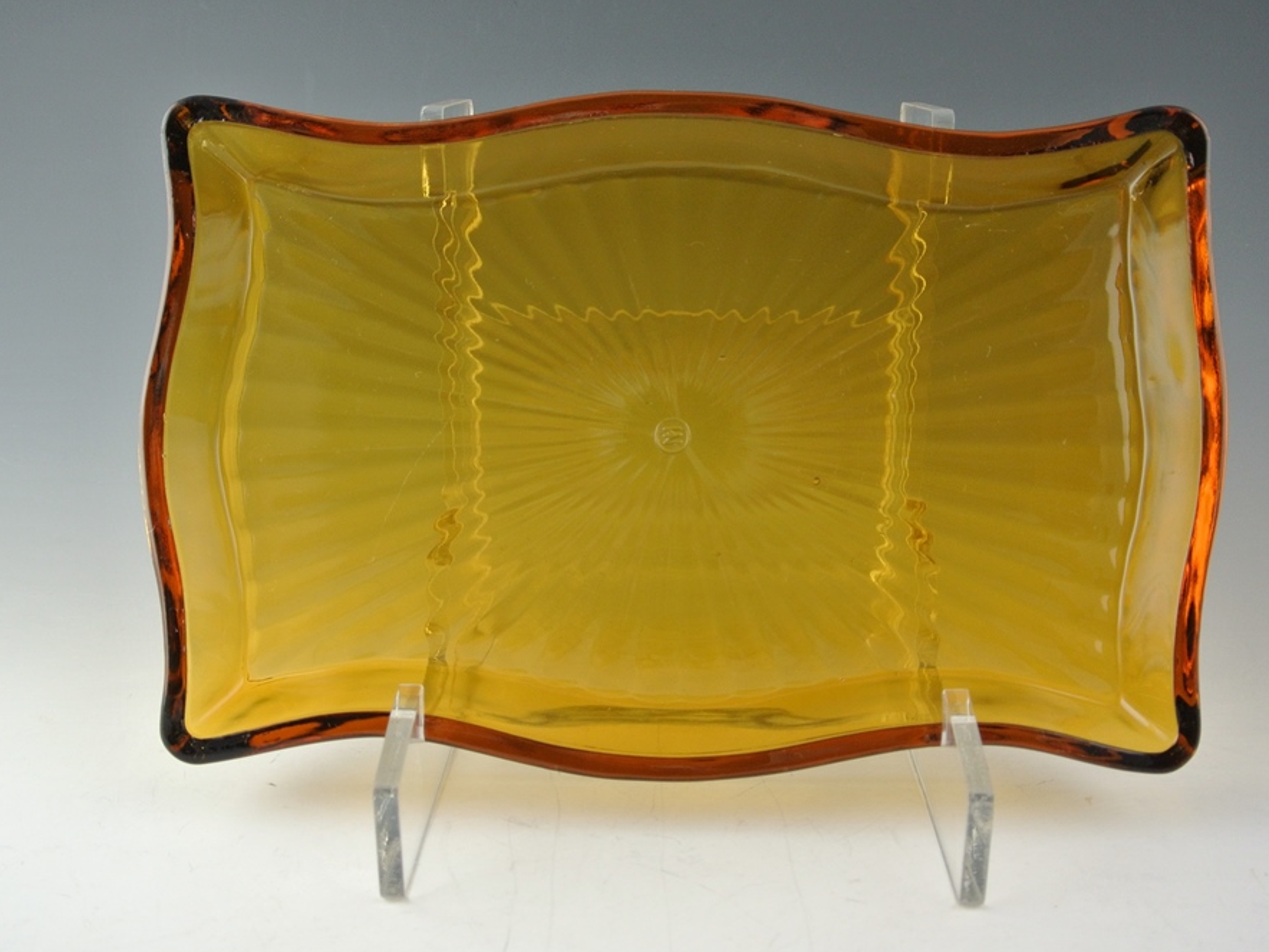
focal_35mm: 37
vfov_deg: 38.7
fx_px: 1356
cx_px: 662
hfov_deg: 50.1
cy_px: 477
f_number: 3.8
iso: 320
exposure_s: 1/125
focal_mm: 12.7
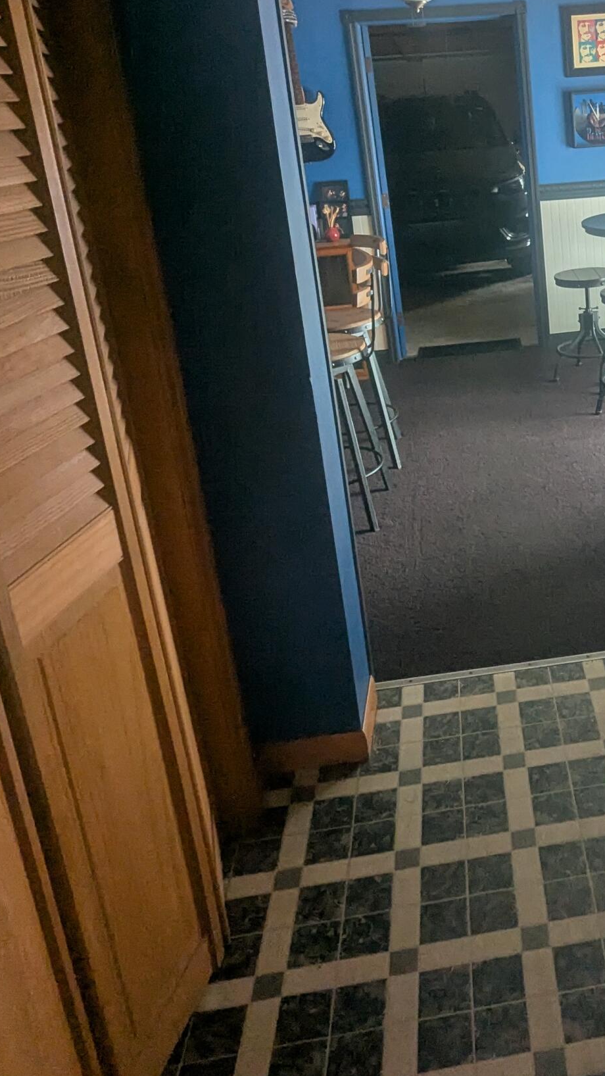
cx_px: 590
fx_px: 913
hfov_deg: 33.8
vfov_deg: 59.7
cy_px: 364
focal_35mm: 32
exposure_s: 1/33.4
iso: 119
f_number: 2.2
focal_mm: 2.35
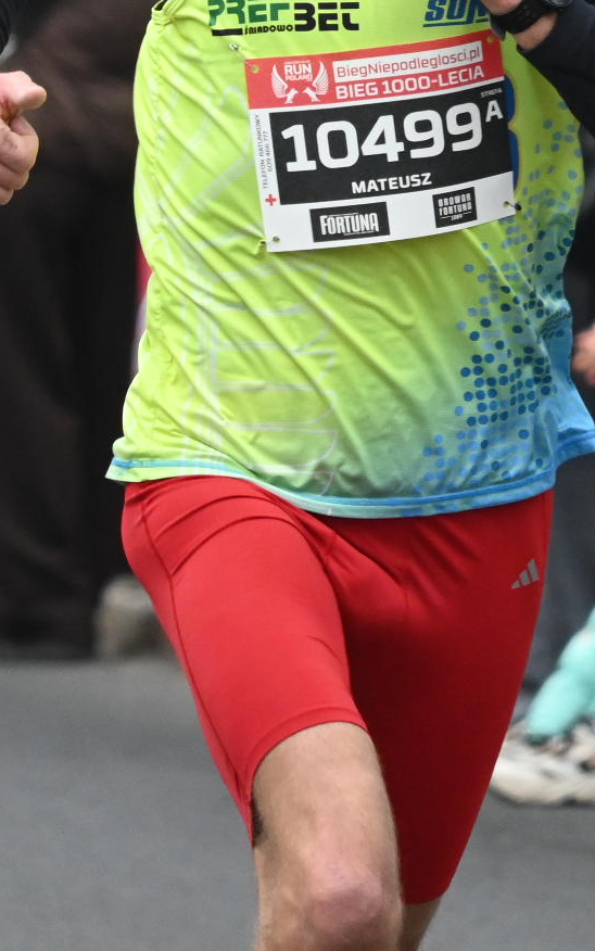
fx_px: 31477
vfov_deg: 1.7
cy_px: -53
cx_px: 481
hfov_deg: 1.1
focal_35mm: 1214
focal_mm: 250
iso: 1600
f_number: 6.3
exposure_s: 1/640
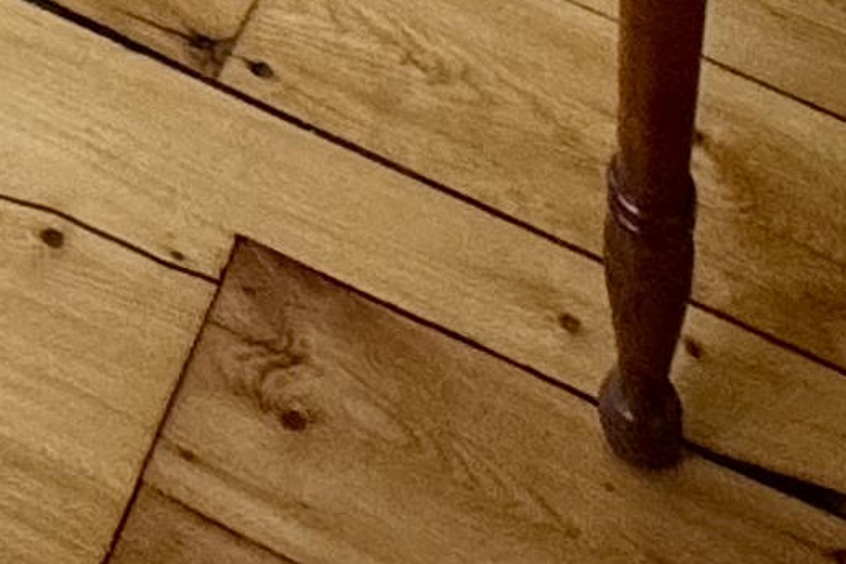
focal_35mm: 114
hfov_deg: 17.2
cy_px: -1708
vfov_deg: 7.8
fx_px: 2678
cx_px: -136
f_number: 2.2
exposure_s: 1/120
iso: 200
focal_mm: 2.22
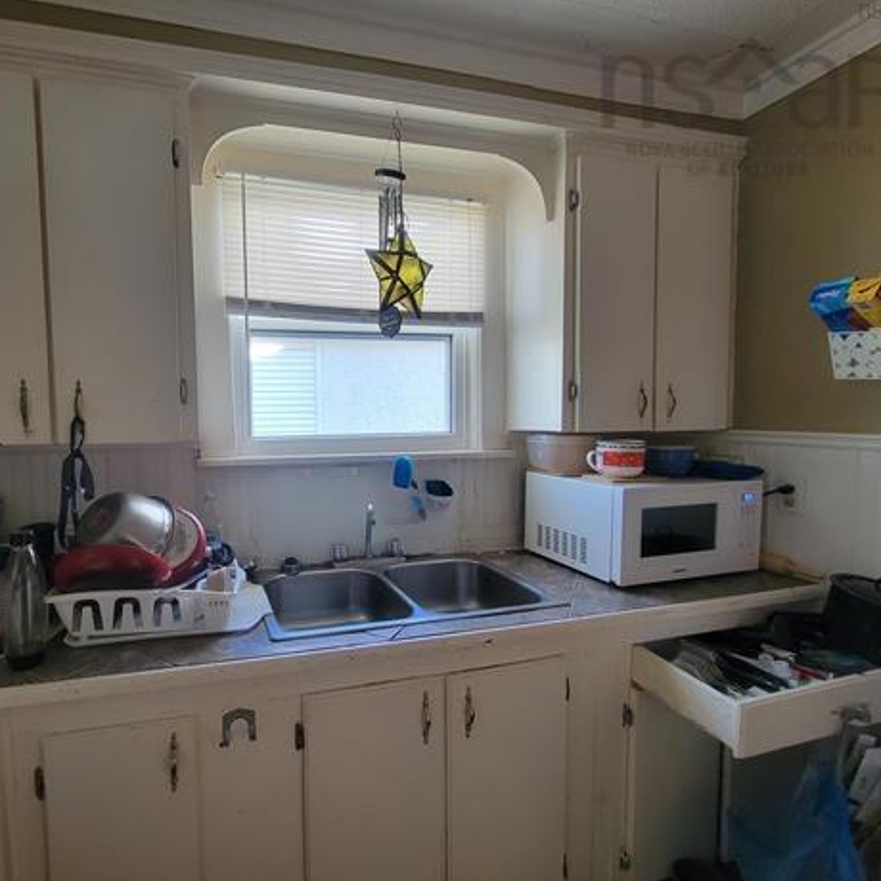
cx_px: 314
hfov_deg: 85.2
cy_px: 448
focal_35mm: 16
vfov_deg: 87.4
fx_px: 461
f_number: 2.2
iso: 320
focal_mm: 2.2
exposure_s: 1/60
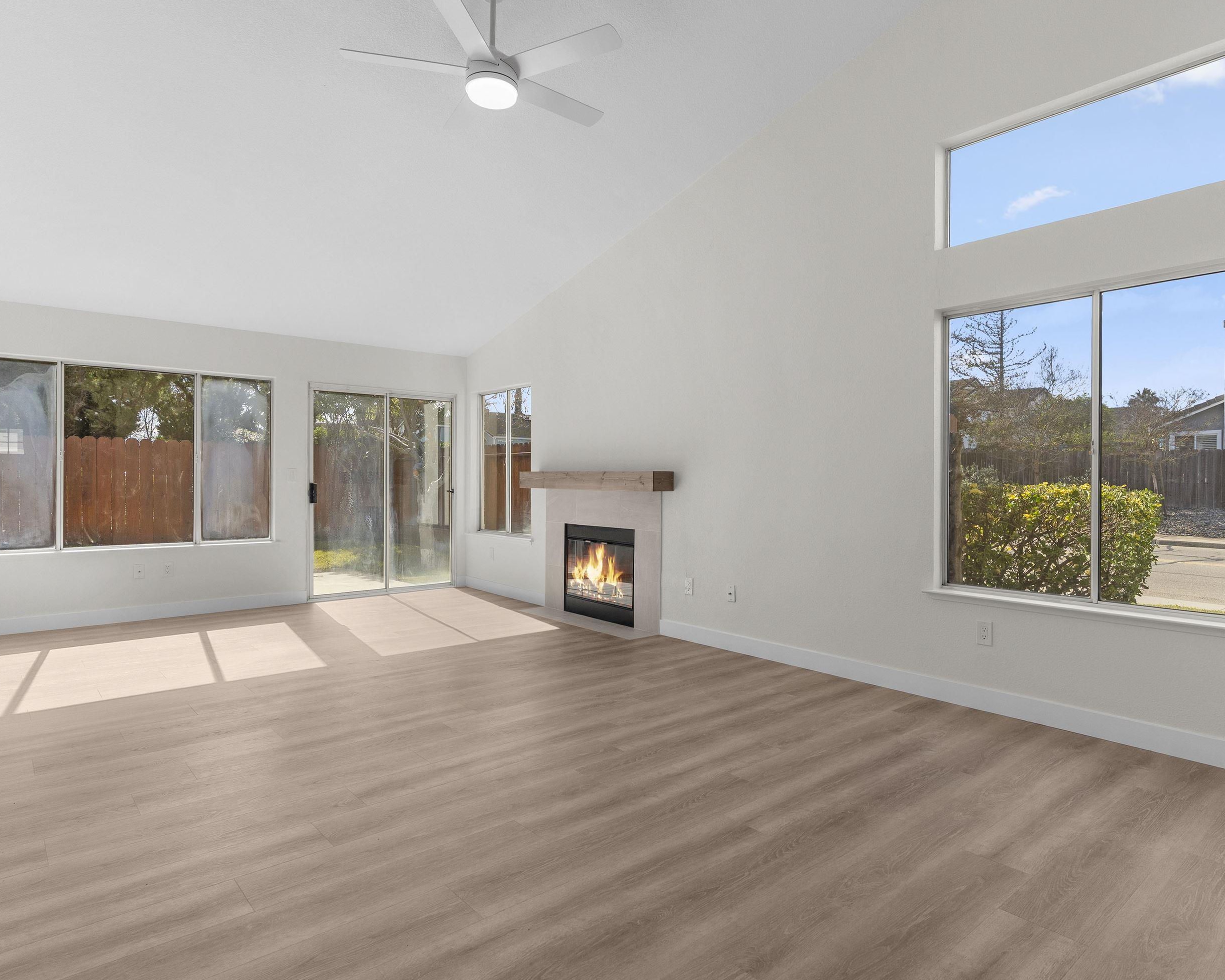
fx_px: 725
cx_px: 649
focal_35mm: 20
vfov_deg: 68.1
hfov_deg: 80.3
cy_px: 492
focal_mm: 17
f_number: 6.3
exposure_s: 1/80
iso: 400
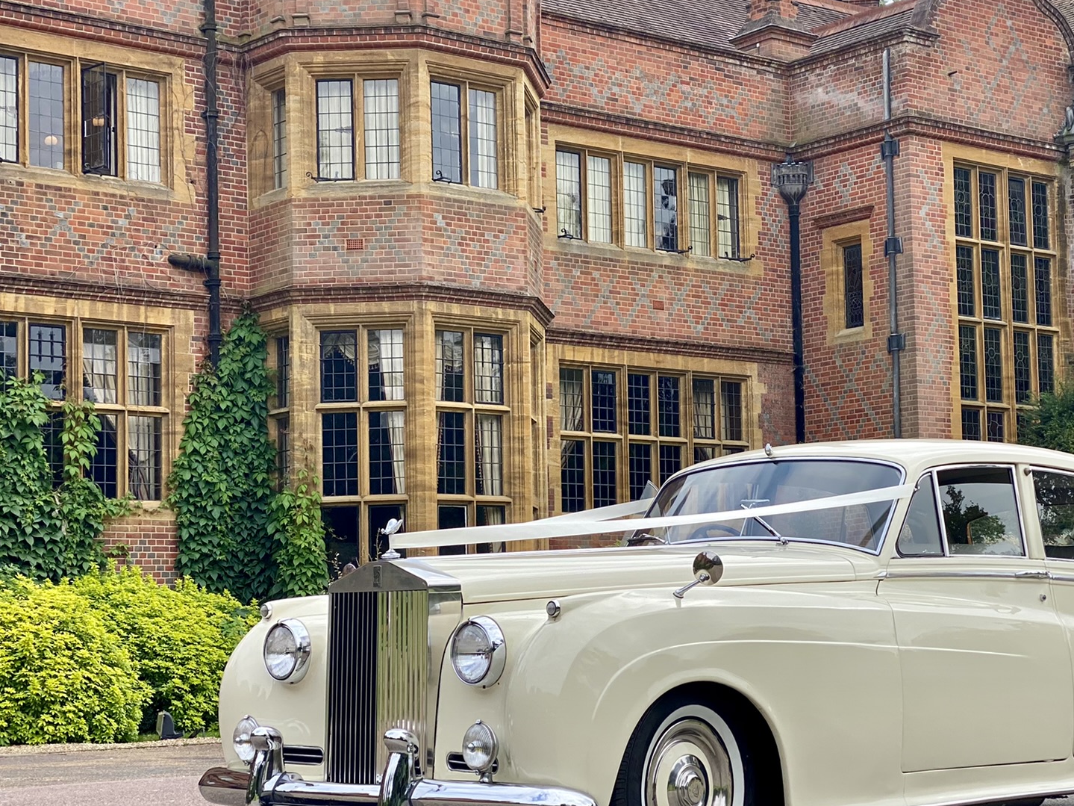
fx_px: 2296
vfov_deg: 19.9
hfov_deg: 26.1
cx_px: 759
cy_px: 449
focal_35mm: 74
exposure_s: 1/615
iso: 20
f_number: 2
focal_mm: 6
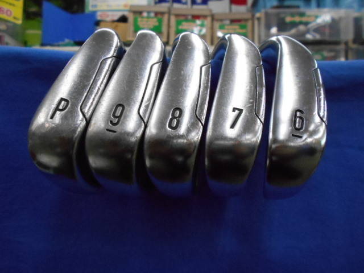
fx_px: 273
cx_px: 182
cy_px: 136
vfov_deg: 53.1
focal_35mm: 26
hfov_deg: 67.3
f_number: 3.2
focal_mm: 4.6
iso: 800
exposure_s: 1/250
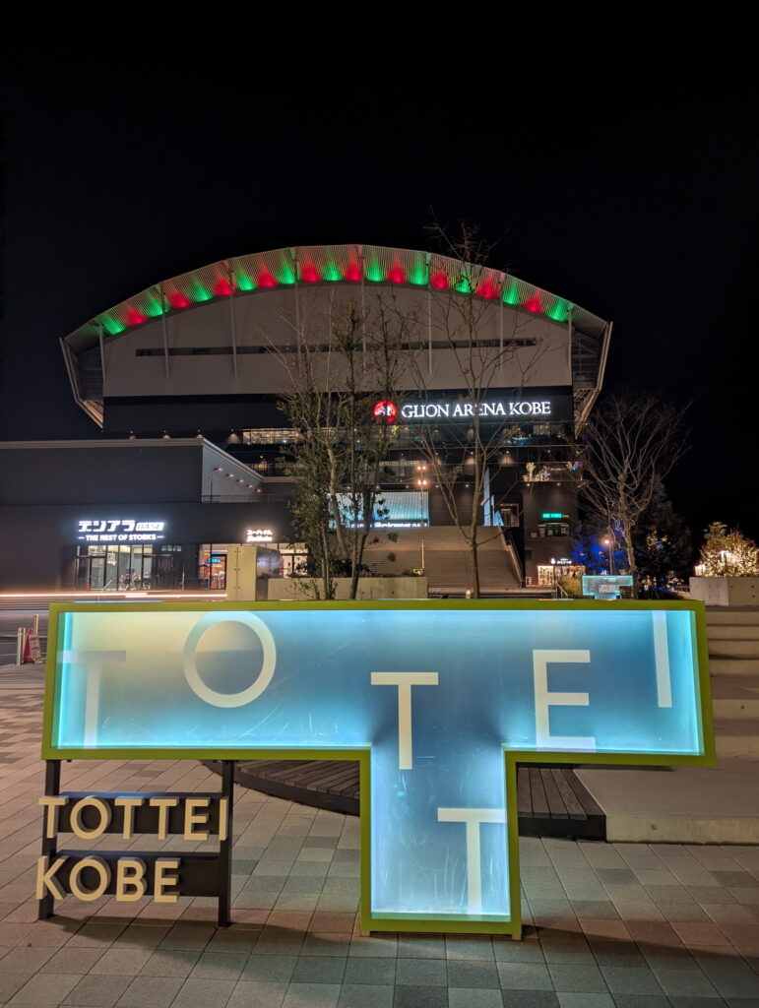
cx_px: 380
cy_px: 504
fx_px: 700
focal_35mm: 24
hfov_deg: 56.9
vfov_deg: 71.5
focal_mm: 6.81
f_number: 1.85
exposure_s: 1/24
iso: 121
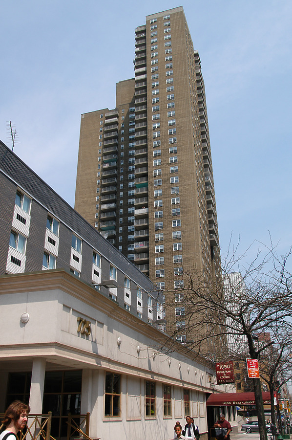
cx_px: 146
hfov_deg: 38.3
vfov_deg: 55.2
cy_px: 220
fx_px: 421
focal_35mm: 34
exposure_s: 1/350
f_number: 10
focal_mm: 23
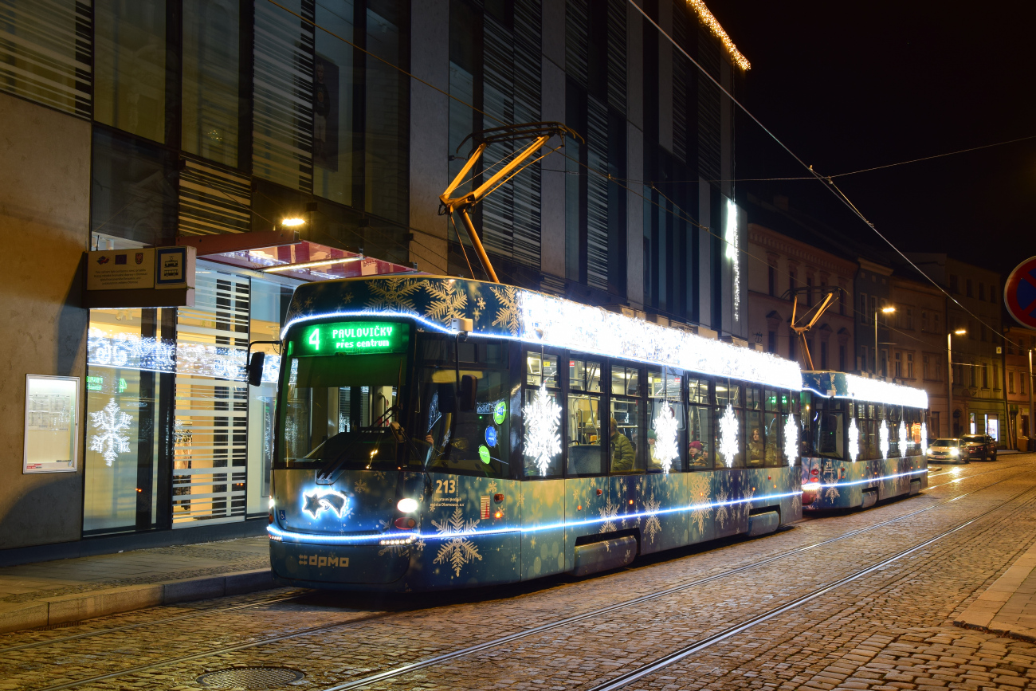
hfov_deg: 46.4
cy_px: 346
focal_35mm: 42
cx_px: 518
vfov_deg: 31.9
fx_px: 1209
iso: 200
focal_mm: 28
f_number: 6.3
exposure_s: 1/1.6
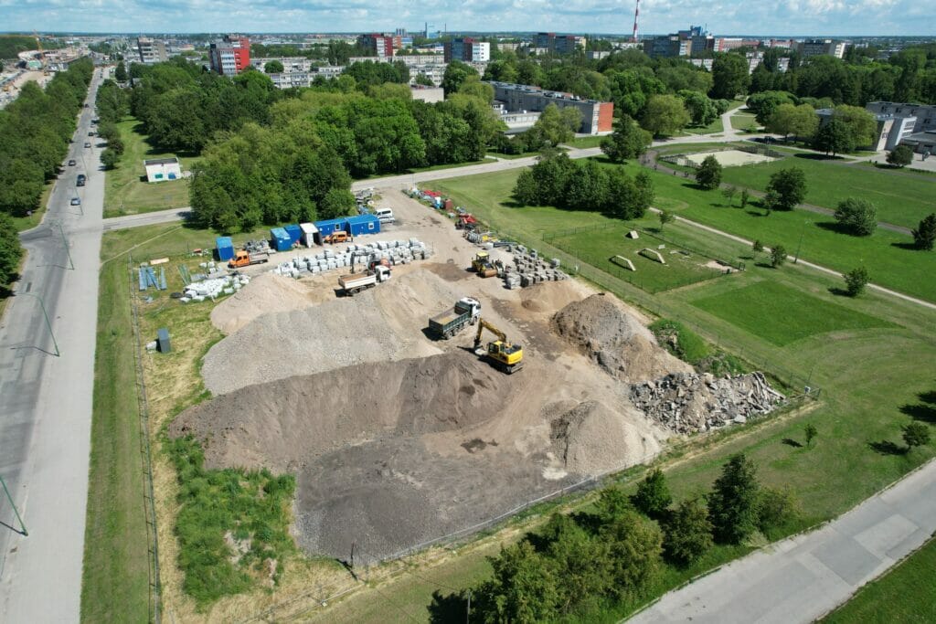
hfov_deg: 78.6
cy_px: 312
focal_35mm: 22
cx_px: 468
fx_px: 572
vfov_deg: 57.2
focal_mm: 8.38
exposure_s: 1/1600
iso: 100
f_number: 2.8
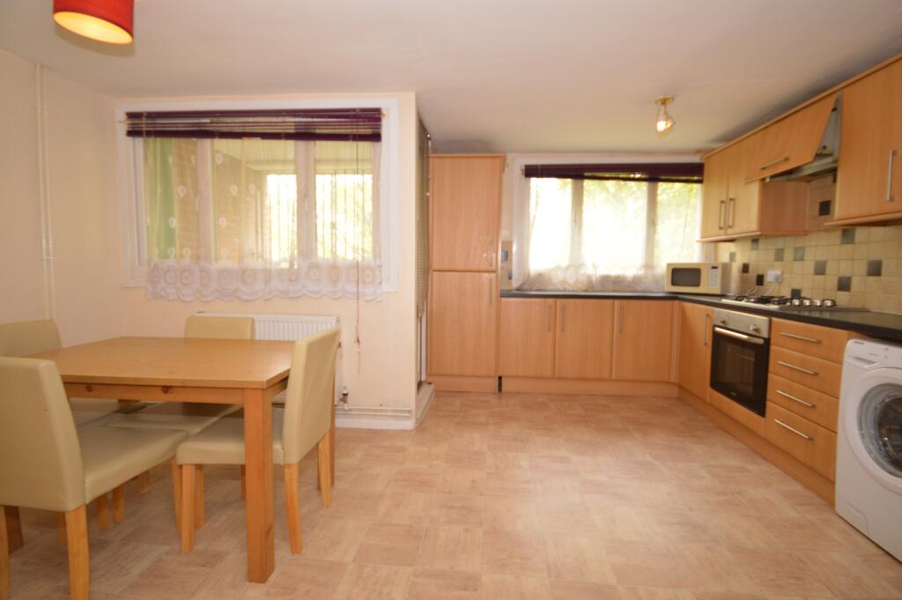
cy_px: 300
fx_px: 376
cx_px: 451
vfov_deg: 77.2
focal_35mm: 15
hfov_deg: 100.4
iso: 500
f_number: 4
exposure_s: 1/60
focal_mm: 10
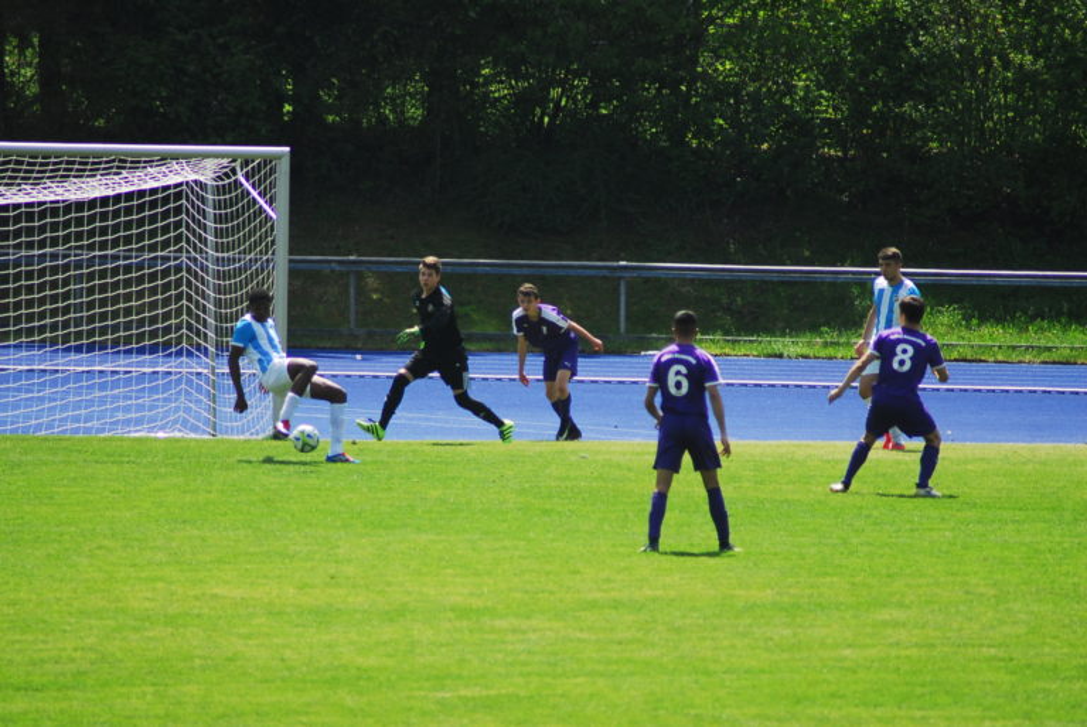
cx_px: 544
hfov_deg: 4.6
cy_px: 364
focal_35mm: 450
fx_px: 13603
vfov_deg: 3.1
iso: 200
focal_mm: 300
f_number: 5.6
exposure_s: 1/500
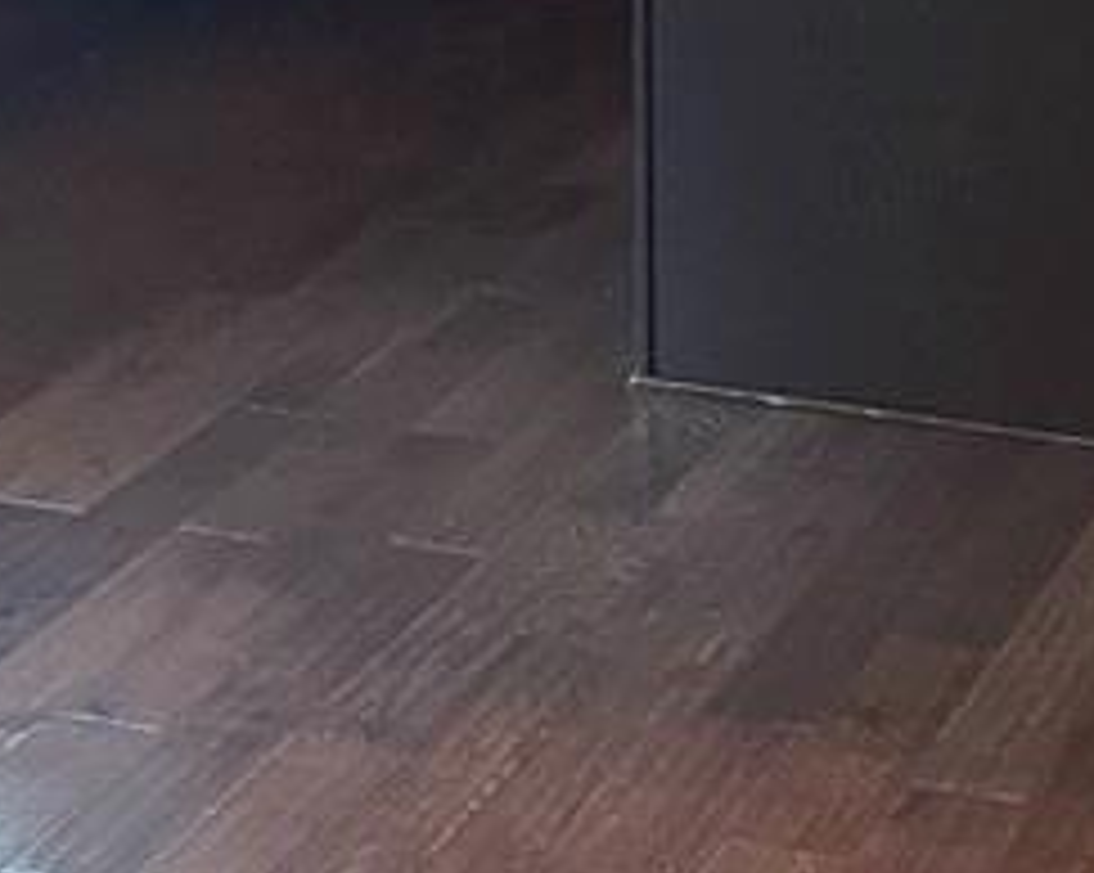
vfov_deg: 12.9
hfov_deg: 17.7
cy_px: -770
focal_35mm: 107
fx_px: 3462
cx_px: 1008
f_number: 1.6
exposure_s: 1/40
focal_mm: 4.2
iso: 320
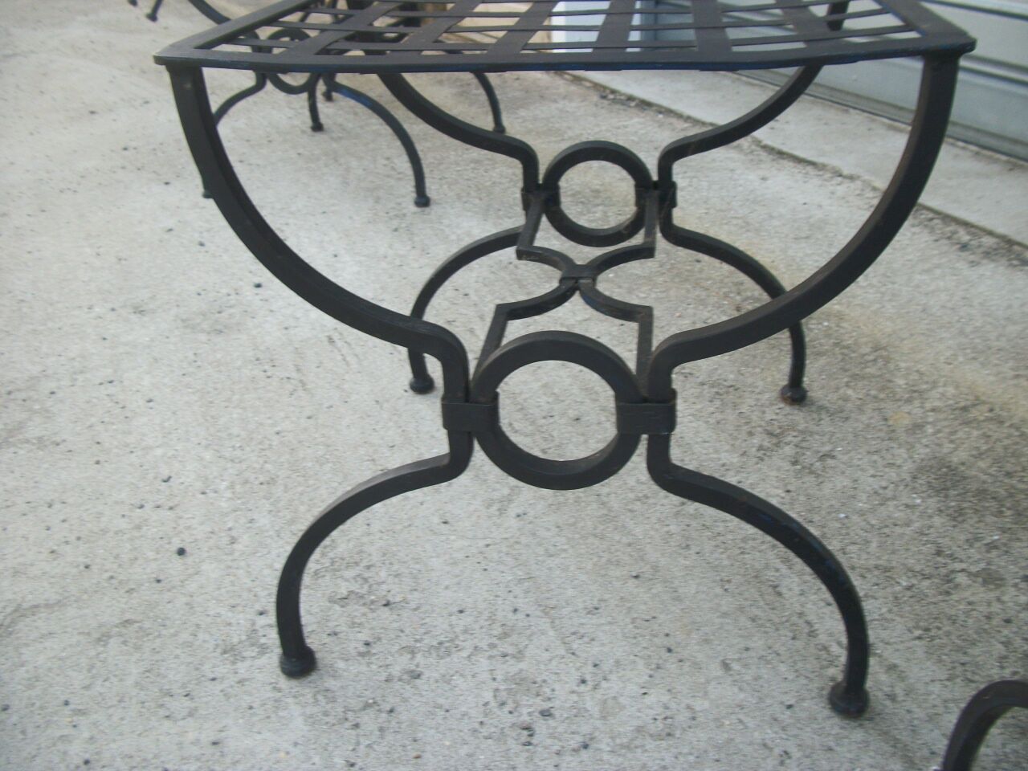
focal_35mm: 32
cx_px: 514
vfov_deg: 44.2
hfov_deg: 56.8
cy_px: 386
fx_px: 950
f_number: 8.8
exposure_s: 1/50
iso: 80
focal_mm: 5.7
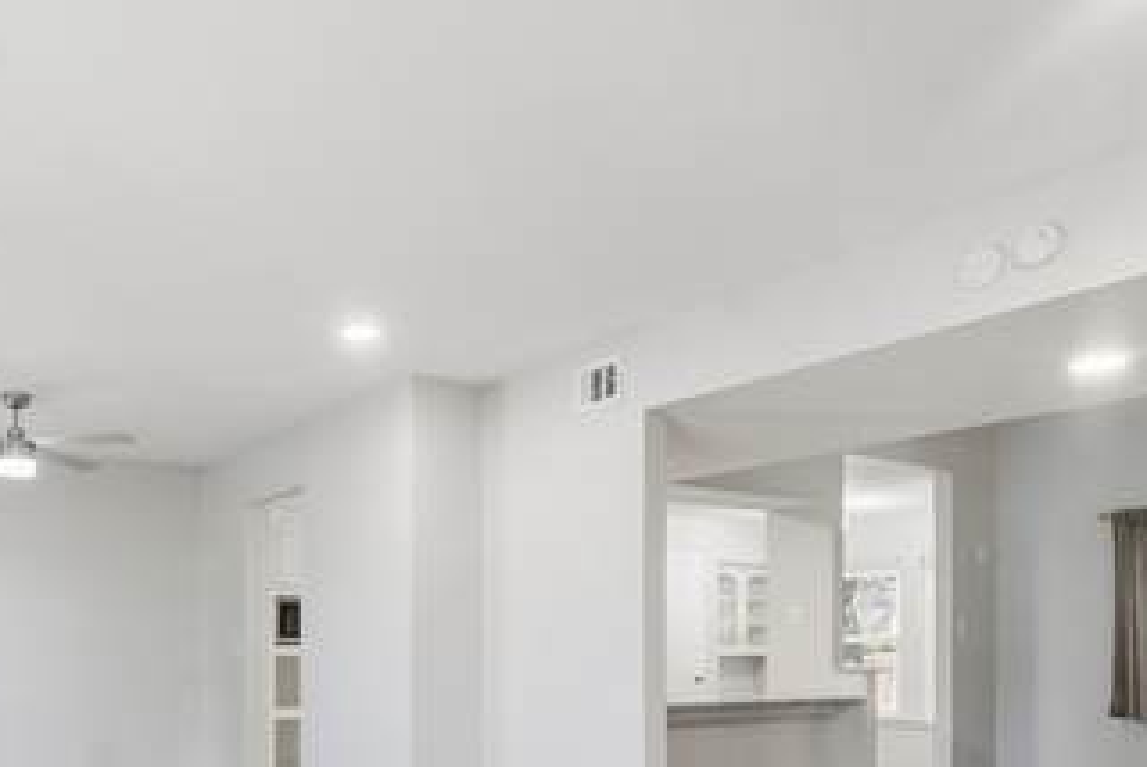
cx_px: 351
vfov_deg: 45.5
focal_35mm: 26
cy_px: 676
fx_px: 829
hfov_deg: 66.8
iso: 250
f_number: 8
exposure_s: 1/25
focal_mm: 9
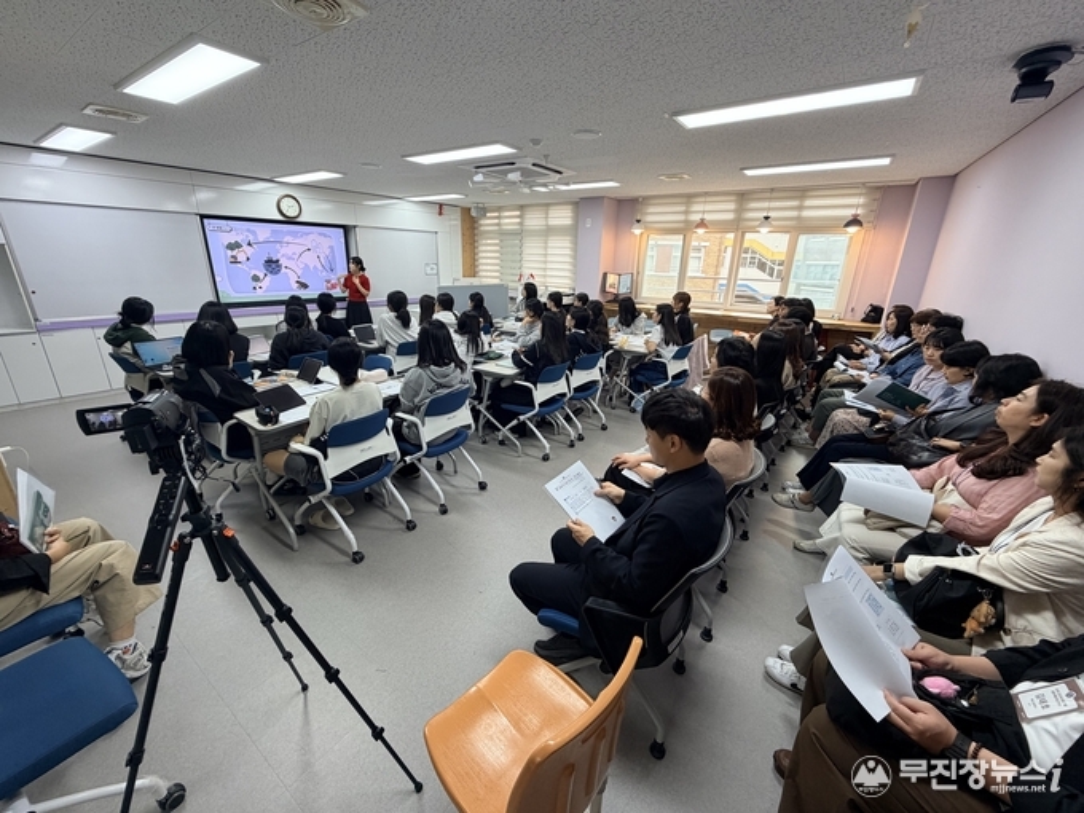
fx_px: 438
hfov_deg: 102.1
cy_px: 406
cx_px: 542
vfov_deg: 85.7
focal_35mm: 14
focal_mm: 2.22
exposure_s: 1/120
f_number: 2.2
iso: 125
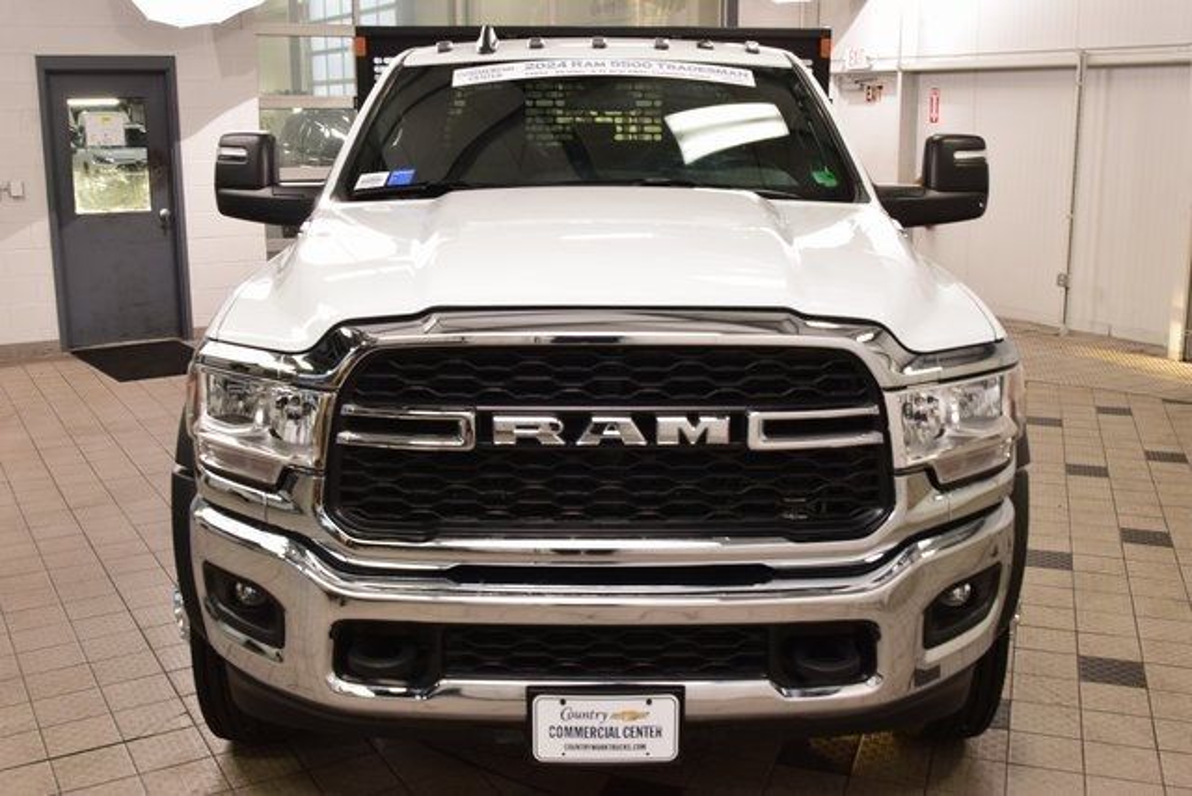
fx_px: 1192
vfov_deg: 36.9
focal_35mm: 36
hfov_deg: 53.1
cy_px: 398
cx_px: 596
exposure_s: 1/60
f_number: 8
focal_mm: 24
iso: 900
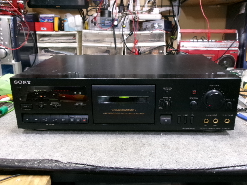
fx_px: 257
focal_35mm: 36
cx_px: 124
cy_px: 92
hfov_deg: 51.4
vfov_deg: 39.7
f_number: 4.5
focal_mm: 6.4
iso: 425
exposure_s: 1/17
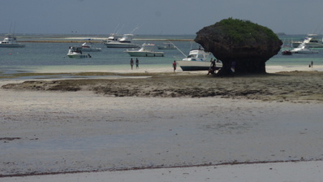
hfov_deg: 15.4
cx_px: 234
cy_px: 66
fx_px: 1189
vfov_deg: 8.7
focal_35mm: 139
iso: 100
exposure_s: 1/180
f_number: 9.5
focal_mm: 55
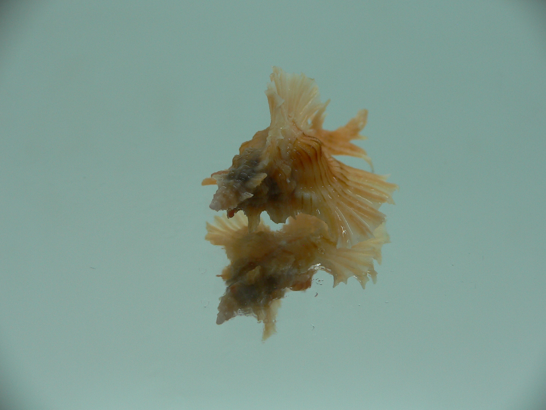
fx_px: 552
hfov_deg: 52.6
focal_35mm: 35
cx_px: 273
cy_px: 205
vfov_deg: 40.7
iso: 80
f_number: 2.8
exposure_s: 1/80
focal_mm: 4.6
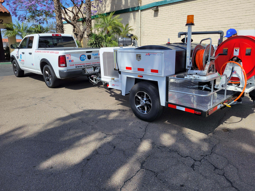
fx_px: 192
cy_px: 96
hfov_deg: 67.3
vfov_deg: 53.1
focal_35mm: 26
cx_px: 128
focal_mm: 5.4
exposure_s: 1/1874
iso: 40
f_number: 1.8
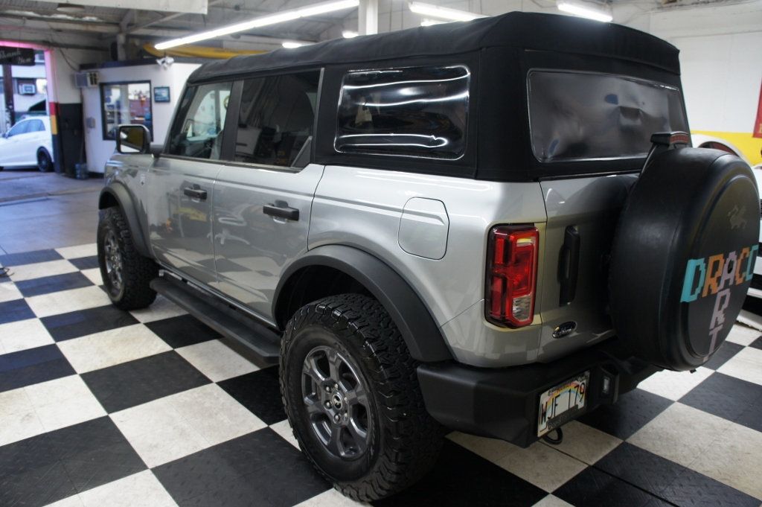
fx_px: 571
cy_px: 254
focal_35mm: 27
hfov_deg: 67.4
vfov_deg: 47.9
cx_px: 381
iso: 400
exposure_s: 1/30
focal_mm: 18
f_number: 3.5
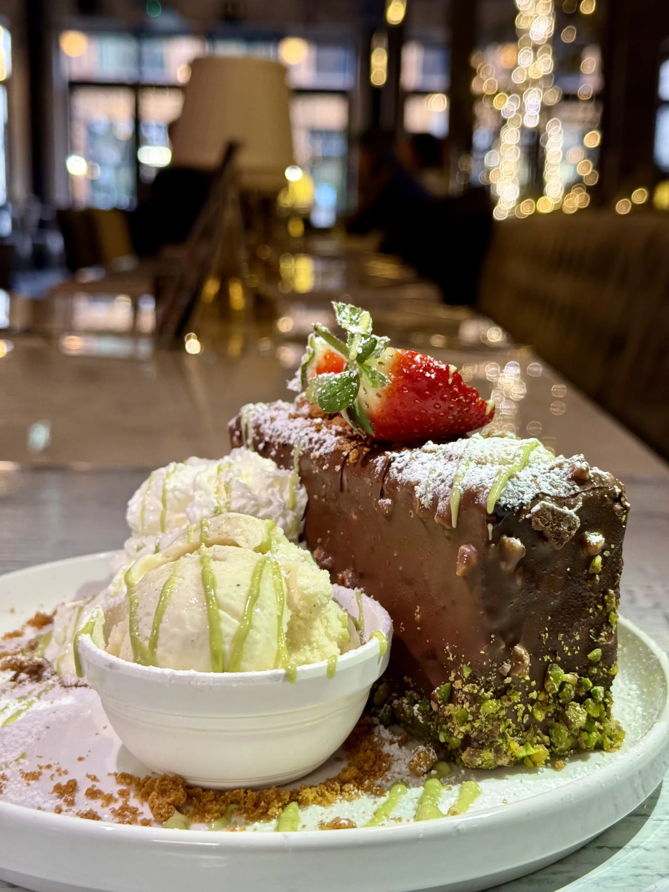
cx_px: 334
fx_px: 1237
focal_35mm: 48
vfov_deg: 39.7
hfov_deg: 30.3
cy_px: 446
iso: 125
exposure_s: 1/50
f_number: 1.78
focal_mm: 6.76
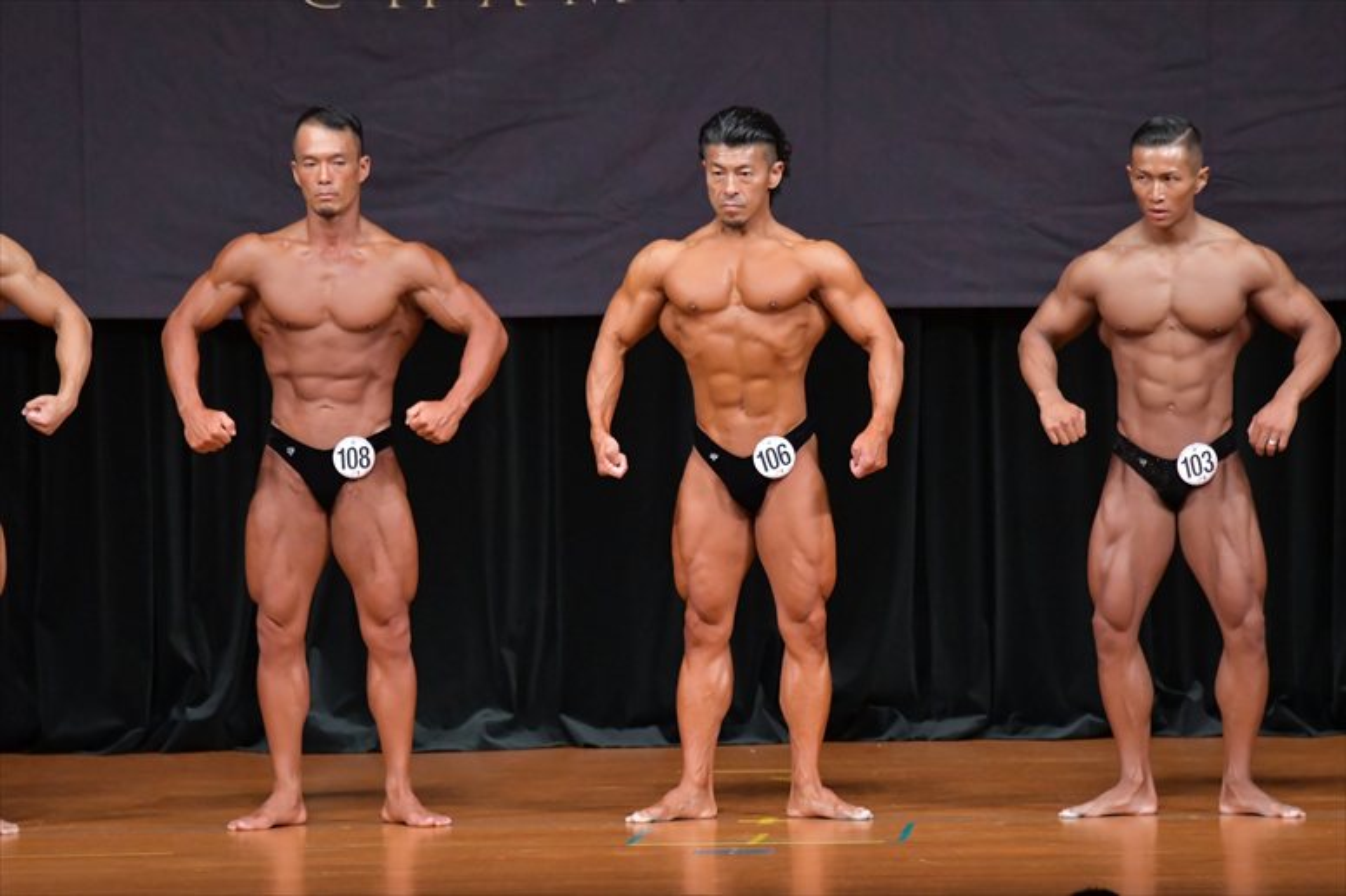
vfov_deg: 5.1
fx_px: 10090
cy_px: 448
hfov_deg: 7.6
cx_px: 673
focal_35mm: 270
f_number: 5.6
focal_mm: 180
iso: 5000
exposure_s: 1/400
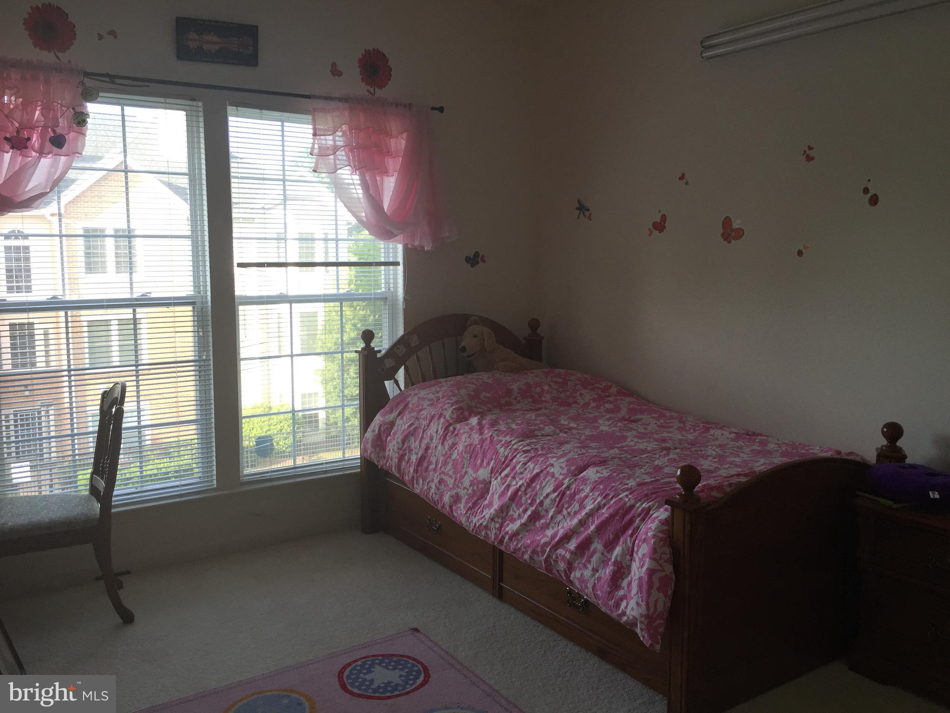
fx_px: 796
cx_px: 475
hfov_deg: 61.7
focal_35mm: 29
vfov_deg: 48.2
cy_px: 356
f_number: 2.2
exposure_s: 1/120
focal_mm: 4.15
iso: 50
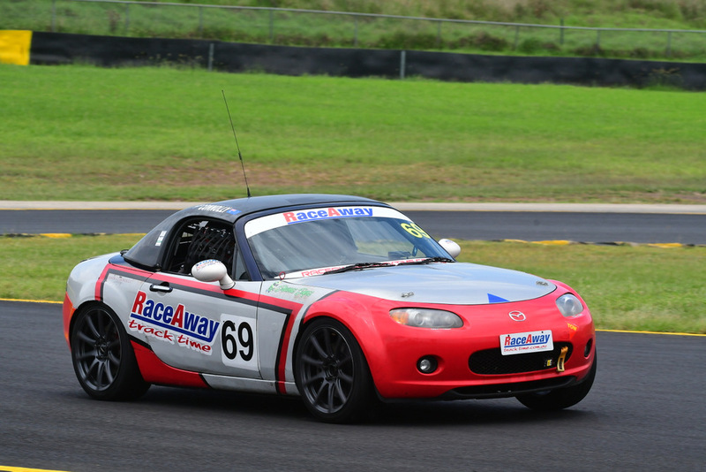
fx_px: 5885
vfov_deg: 4.6
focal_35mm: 300
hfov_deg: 6.9
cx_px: 353
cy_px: 236
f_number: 11
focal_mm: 200
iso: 640
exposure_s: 1/640
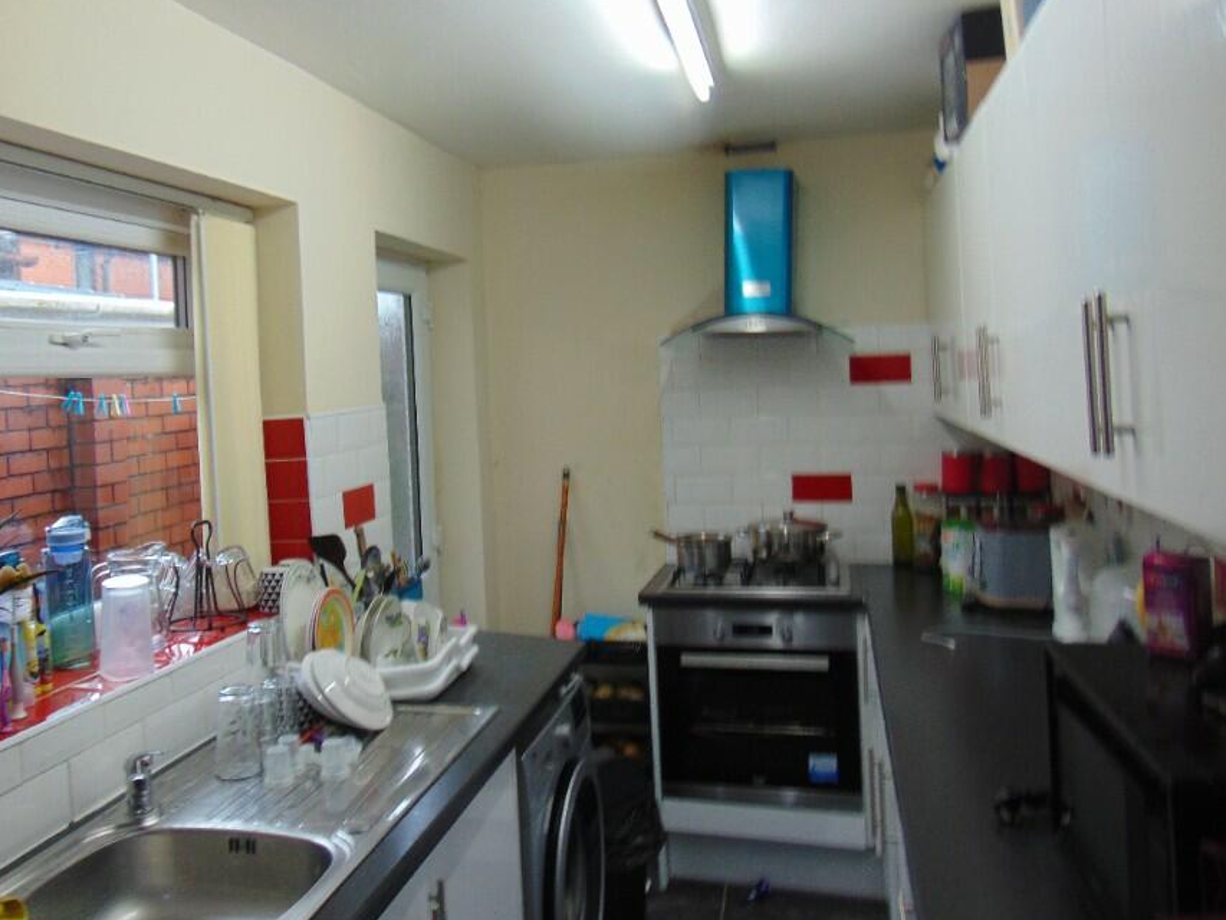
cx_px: 494
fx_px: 1063
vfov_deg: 46.6
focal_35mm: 30
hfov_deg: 59.5
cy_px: 382
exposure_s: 1/30
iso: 250
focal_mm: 4.5
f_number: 3
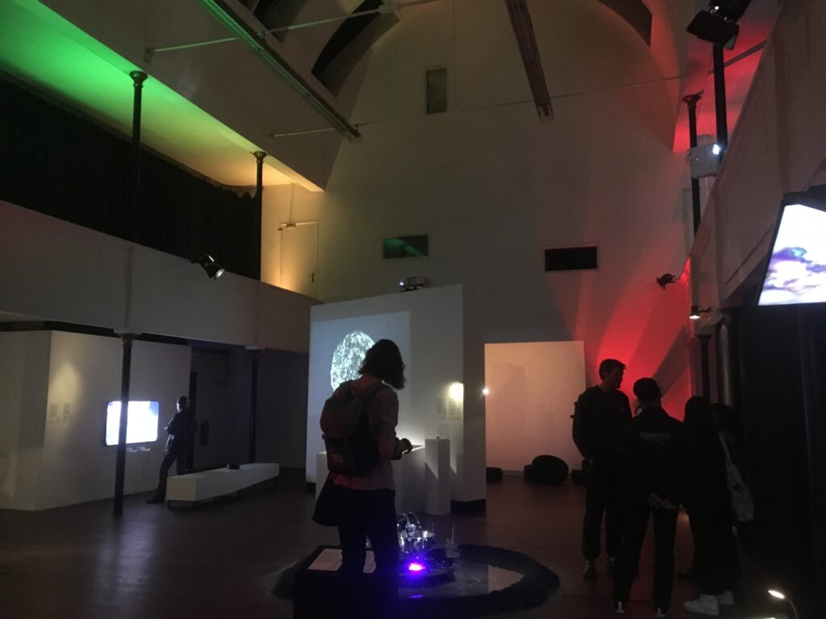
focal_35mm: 29
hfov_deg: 61.7
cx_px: 413
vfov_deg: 48.2
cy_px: 310
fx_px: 692
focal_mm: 4.15
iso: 640
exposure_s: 1/17
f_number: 2.2
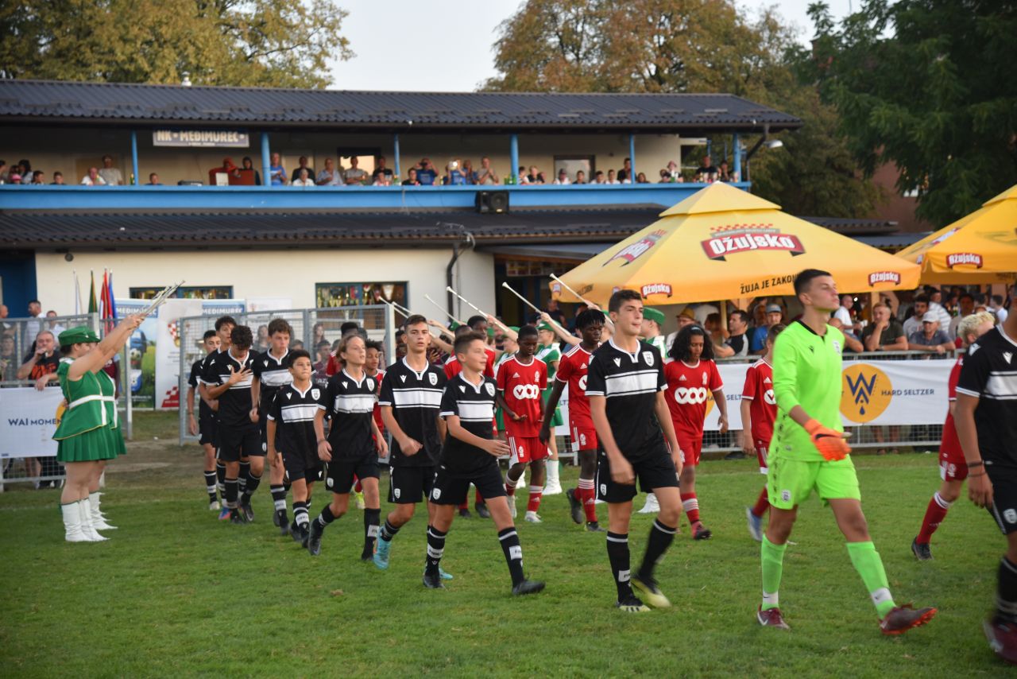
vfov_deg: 17.5
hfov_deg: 26.0
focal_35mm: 78
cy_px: 340
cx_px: 508
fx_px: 2204
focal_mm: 78
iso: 560
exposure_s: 1/60
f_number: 4
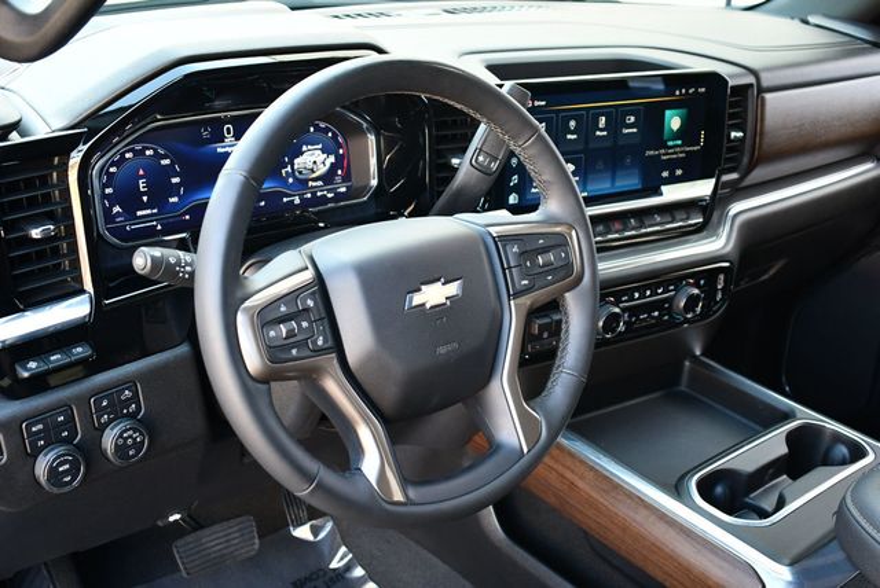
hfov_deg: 48.4
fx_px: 979
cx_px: 440
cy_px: 294
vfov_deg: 33.5
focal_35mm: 40
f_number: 3.5
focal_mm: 20
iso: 1000
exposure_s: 1/125
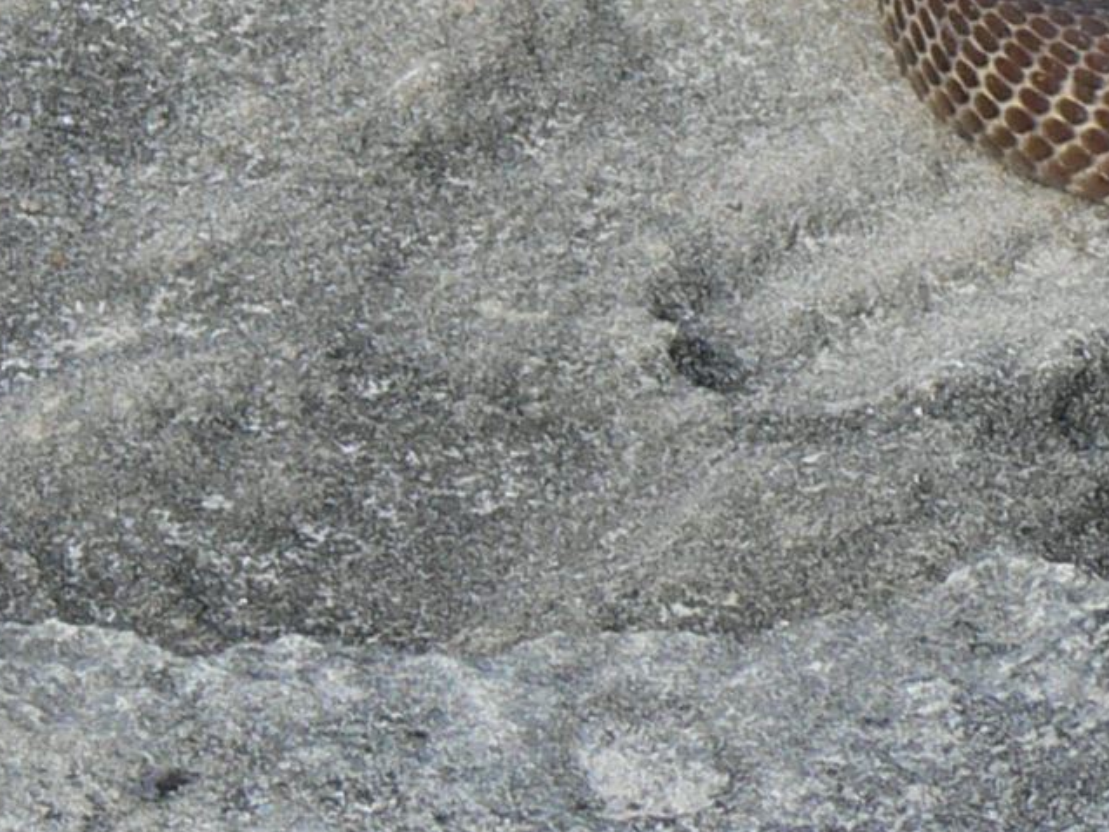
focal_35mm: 694
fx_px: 22238
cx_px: 1506
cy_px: -449
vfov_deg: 2.1
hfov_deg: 2.9
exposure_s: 1/200
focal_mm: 28.7
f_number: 5.6
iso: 80
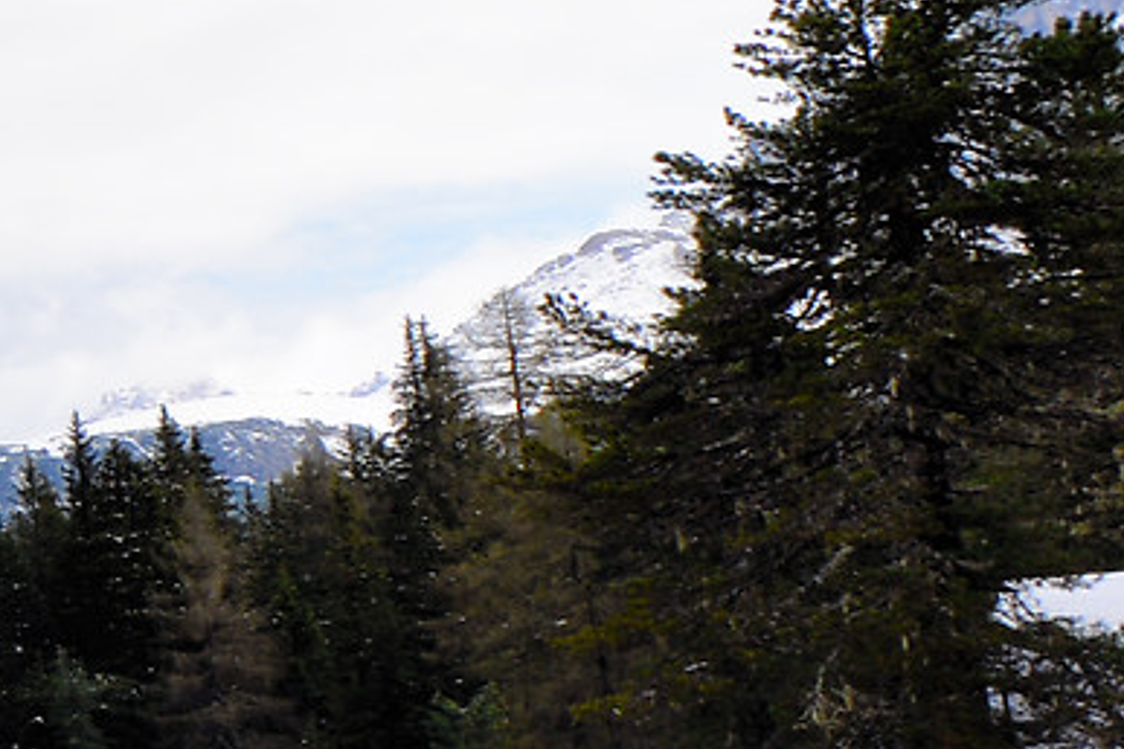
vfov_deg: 14.7
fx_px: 2903
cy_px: 520
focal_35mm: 93
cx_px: -2324
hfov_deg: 11.2
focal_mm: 15
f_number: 8
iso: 125
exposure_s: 1/250
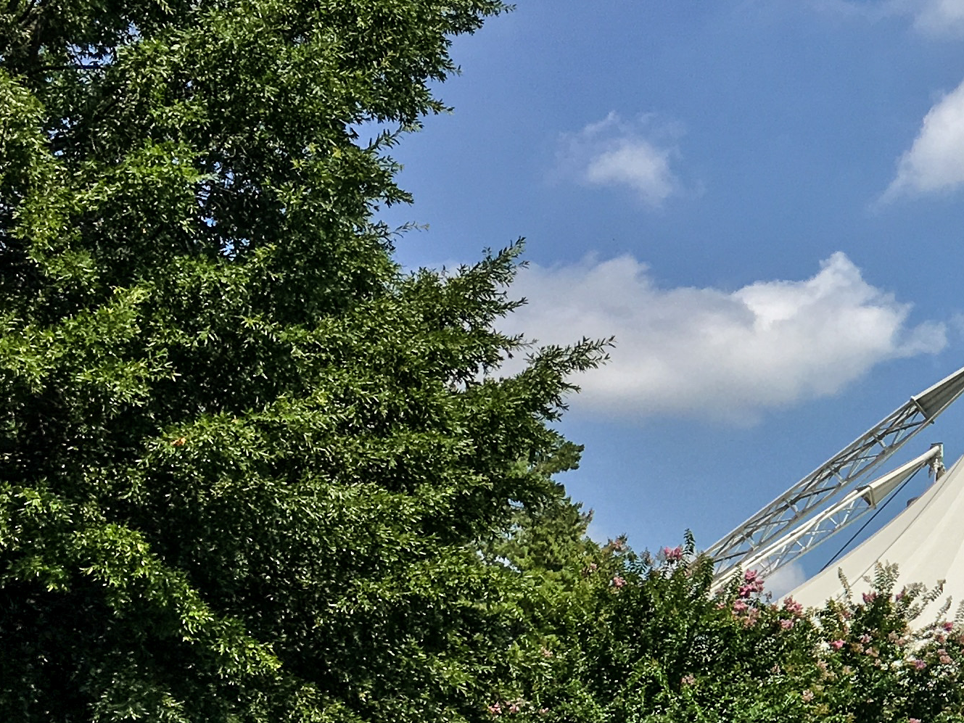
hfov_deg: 19.8
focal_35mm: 88
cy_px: 423
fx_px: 2451
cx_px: 1374
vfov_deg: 16.8
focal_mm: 4.15
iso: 25
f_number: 2.2
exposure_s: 1/2404
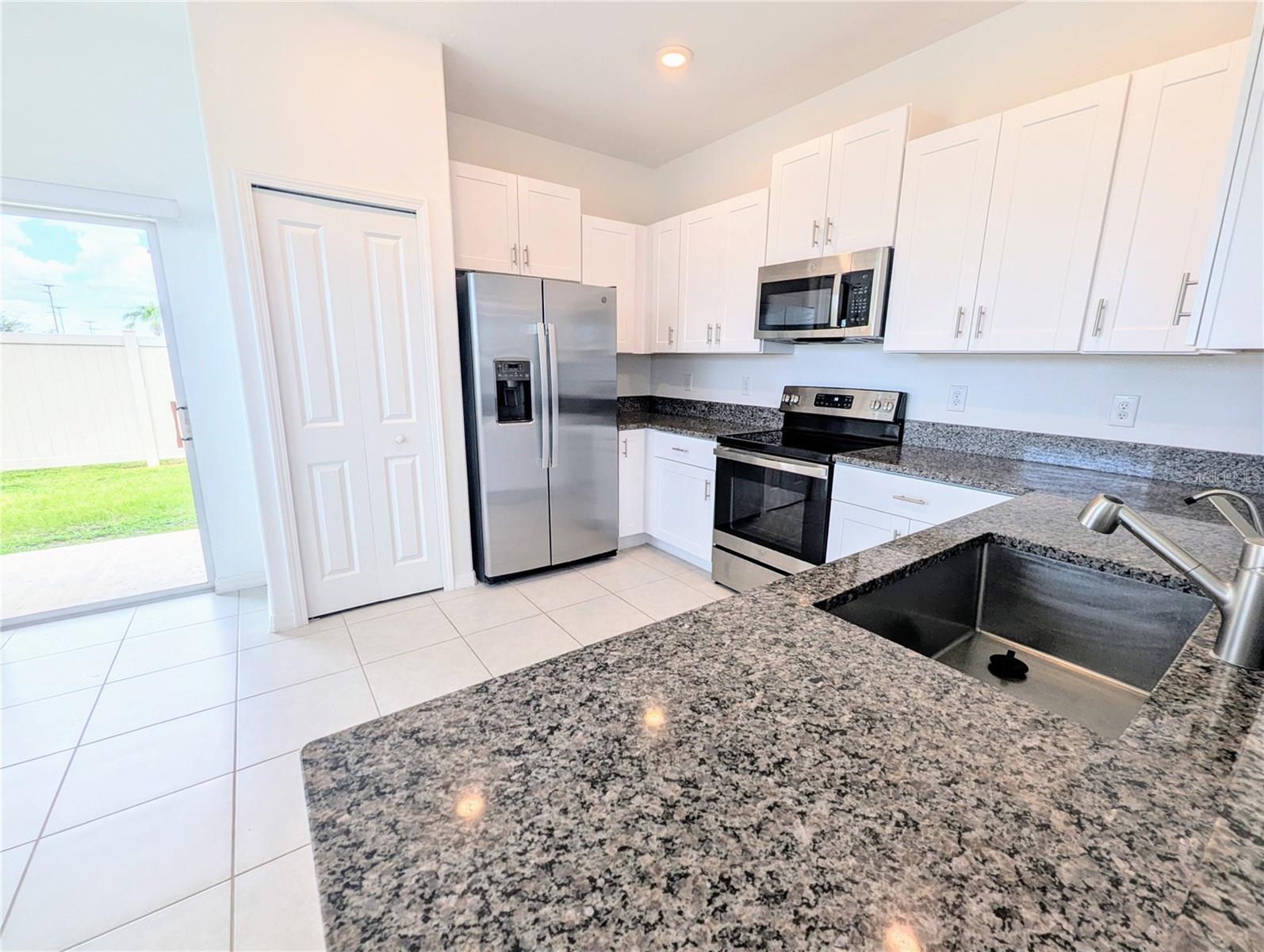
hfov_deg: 106.1
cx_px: 632
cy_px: 476
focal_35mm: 13
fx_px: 475
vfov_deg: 90.1
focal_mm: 1.95
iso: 41
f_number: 2.2
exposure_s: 1/259
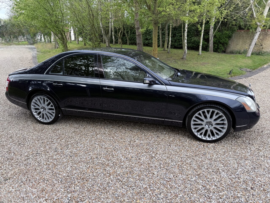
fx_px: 187
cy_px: 102
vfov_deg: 56.8
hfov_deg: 71.6
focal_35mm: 24
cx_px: 135
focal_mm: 6.76
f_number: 1.78
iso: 80
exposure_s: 1/370
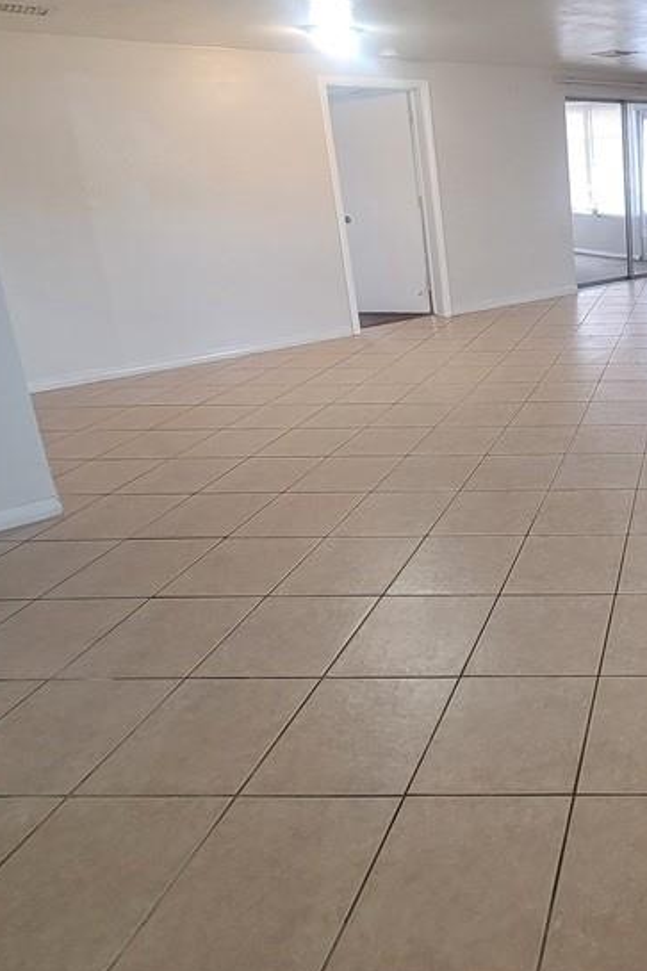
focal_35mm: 25
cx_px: 706
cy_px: 328
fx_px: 674
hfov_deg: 41.3
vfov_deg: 69.6
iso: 200
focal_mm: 2.2
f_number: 2.2
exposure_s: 1/60
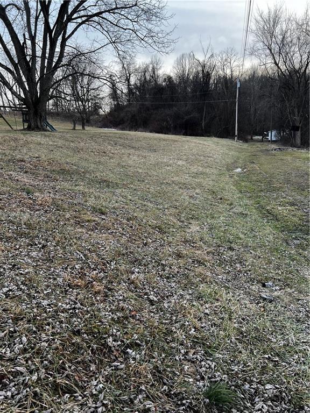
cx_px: 155
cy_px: 206
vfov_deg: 67.3
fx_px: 310
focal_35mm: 26
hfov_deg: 53.1
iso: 50
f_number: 1.5
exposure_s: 1/135
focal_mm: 5.7
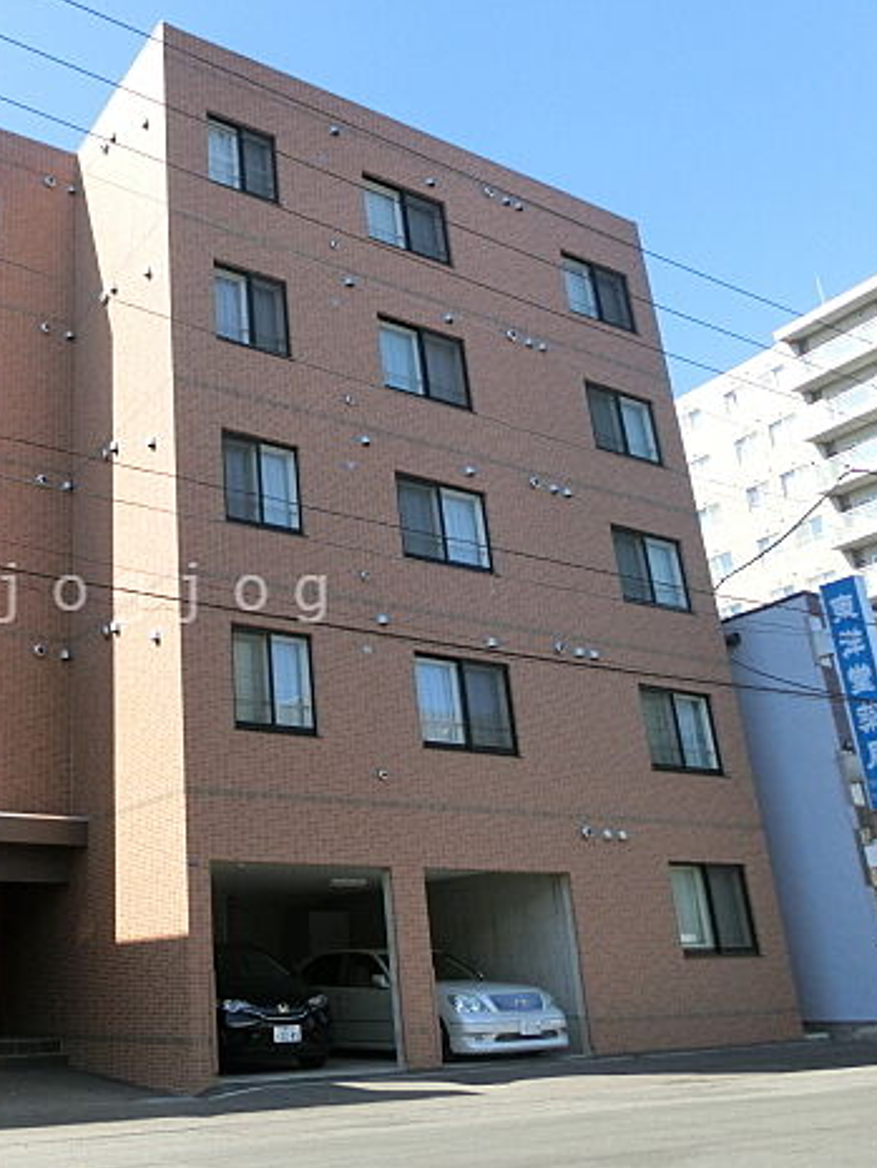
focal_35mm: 33
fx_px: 1114
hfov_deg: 41.0
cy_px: 593
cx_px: 168
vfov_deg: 55.3
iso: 125
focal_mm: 4.24
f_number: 3
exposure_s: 1/1000
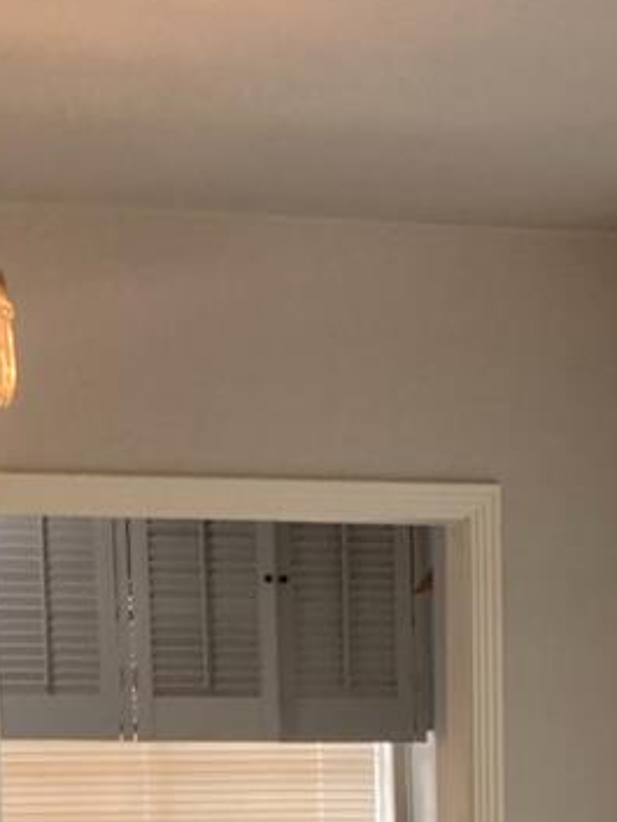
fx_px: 2826
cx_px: 572
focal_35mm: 119
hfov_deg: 12.4
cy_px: 1227
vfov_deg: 15.3
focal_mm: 3.99
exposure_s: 1/60
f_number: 1.8
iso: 64
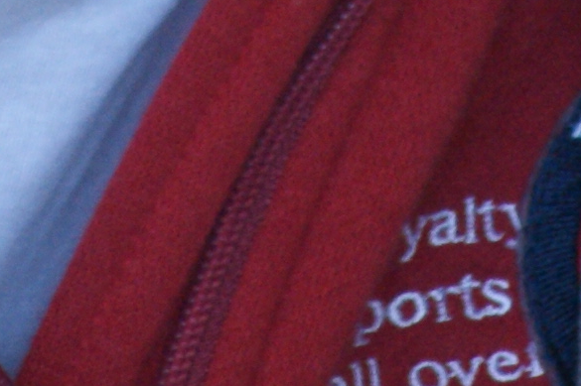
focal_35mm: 1885
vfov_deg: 0.7
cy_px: -896
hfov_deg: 1.1
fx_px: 30395
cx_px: 539
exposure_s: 1/160
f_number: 5
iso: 400
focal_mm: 160
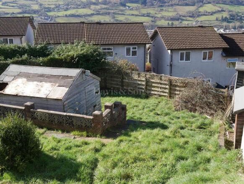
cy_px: 92
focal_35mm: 40
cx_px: 122
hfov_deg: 46.8
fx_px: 282
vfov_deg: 36.0
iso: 200
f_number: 6.3
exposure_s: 1/200
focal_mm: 20
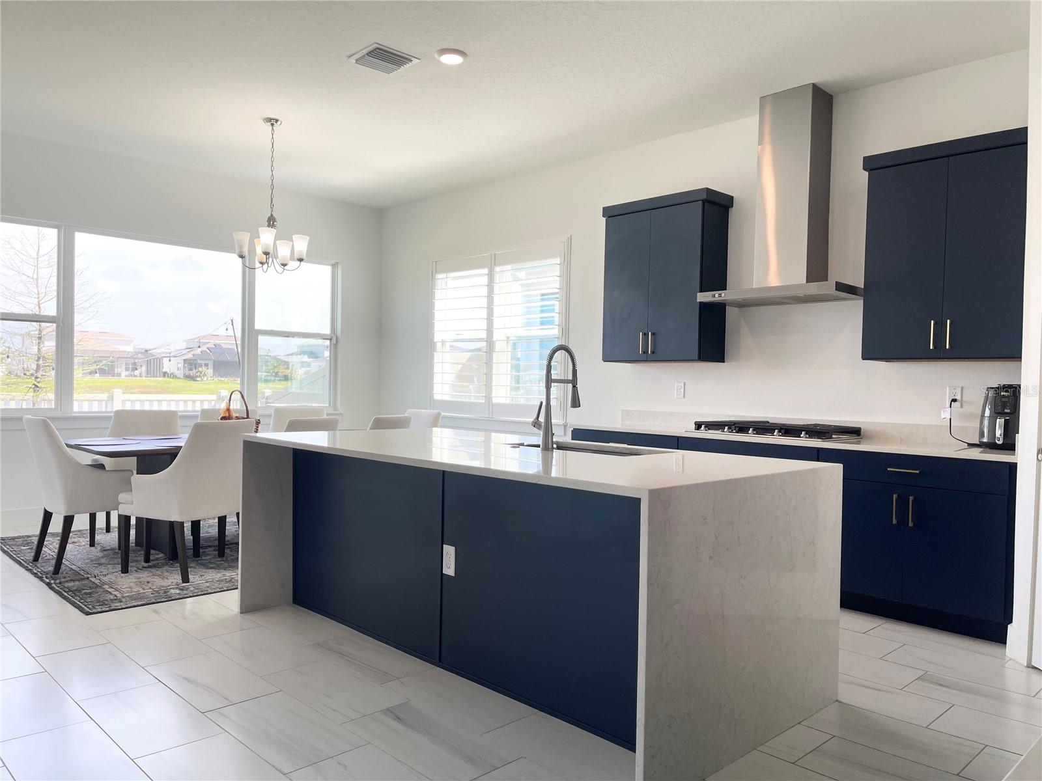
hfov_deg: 69.4
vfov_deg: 54.9
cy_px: 390
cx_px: 521
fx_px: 753
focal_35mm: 25
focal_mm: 5.1
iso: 32
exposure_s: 1/270
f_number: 1.6
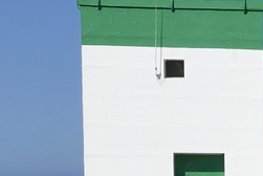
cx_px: 774
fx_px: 2048
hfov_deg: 6.7
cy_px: 320
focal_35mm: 280
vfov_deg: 4.9
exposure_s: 1/250
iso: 200
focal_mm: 44
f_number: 18
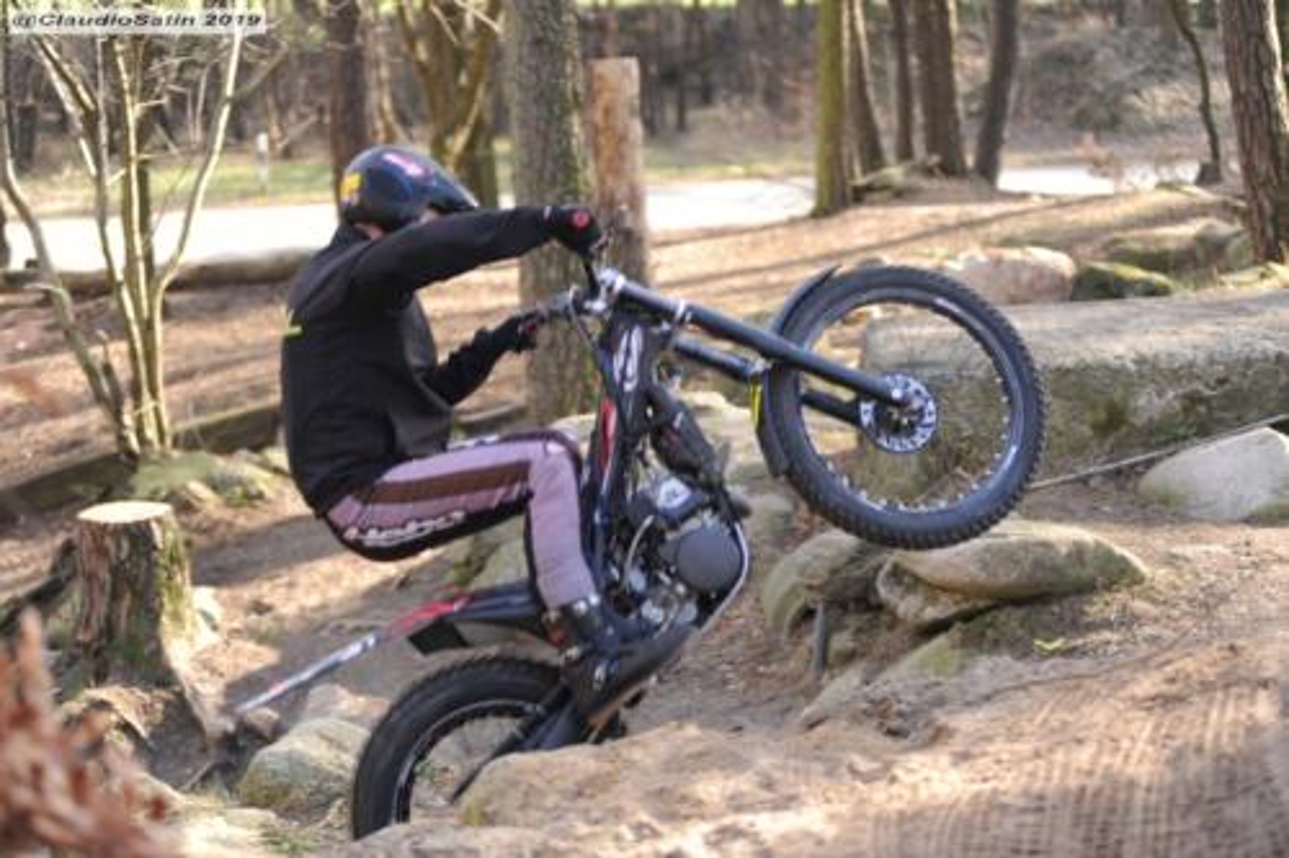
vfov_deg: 17.1
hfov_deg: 25.4
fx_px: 2863
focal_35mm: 80
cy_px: 429
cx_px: 644
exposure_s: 1/250
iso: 250
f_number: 2.8
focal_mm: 80
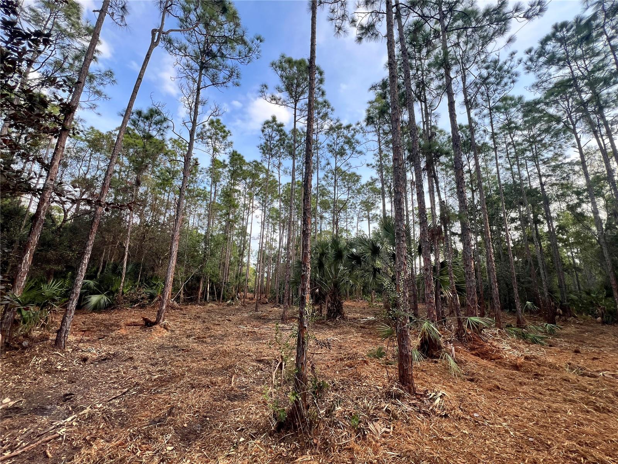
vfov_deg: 89.9
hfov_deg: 106.2
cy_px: 232
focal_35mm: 13
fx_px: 232
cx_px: 309
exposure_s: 1/364
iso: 32
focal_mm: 1.57
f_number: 1.8
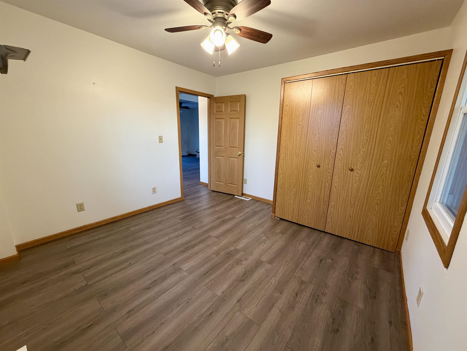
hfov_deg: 102.1
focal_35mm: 14
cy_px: 176
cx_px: 234
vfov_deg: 85.7
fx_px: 189
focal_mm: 2.22
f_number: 2.2
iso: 320
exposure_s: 1/60
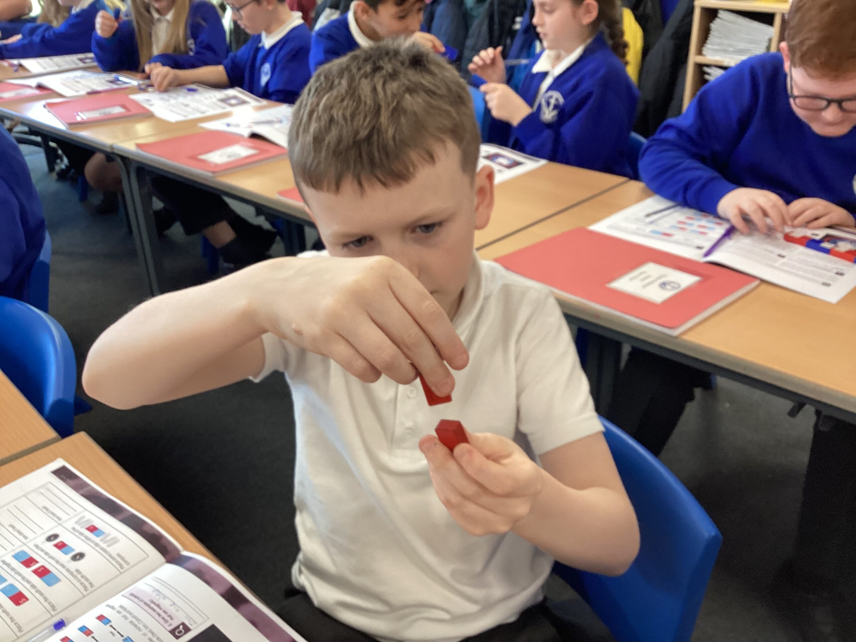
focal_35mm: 31
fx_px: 767
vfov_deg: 45.4
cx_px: 428
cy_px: 321
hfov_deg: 58.4
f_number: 2.4
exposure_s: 1/50
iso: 125
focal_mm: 3.3
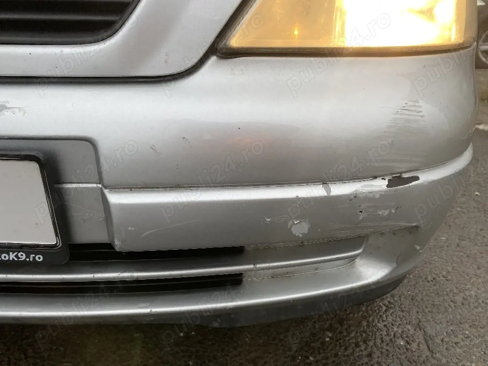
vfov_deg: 53.1
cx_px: 244
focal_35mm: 26
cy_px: 183
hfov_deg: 67.3
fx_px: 367
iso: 32
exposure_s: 1/192
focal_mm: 4.25
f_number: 1.8
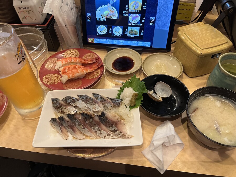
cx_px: 118
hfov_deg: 67.3
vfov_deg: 53.1
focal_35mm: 26
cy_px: 88
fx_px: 177
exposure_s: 1/60
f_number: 1.6
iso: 250
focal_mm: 5.1
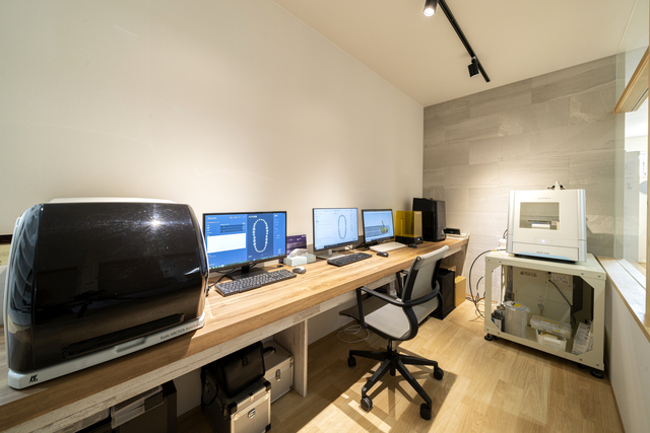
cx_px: 325
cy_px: 216
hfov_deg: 112.6
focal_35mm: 12
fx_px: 217
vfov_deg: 90.0
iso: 100
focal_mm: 12
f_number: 11
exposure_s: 1.3
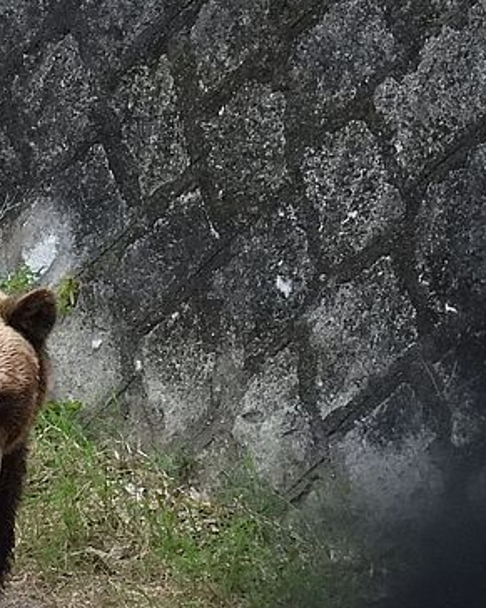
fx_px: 9263
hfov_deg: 3.0
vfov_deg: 3.8
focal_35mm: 515
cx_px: -142
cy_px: 247
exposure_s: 1/640
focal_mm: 42.8
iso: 1600
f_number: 4.5
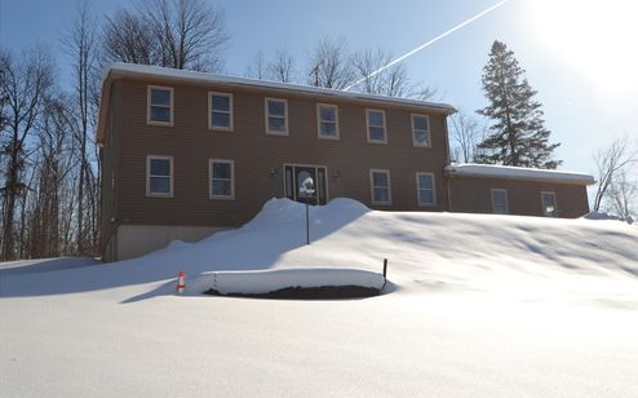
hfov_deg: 58.9
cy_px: 197
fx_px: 565
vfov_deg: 38.8
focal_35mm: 33
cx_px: 322
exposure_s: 1/200
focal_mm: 21
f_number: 10
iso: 100
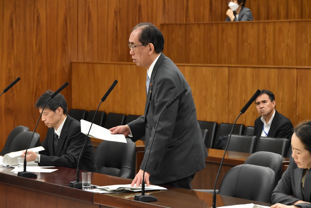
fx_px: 1231
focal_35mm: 142
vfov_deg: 9.6
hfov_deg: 14.4
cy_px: 104
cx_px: 156
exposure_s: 1/160
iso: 2500
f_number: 6.3
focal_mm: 95
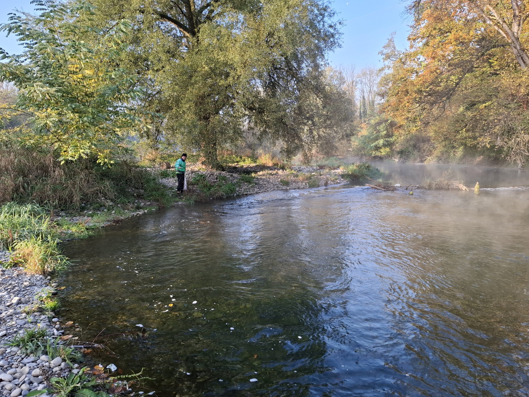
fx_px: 367
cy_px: 197
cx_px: 275
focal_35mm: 24
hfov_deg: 71.6
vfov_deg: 56.8
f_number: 1.8
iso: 50
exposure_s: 1/262
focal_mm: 5.54
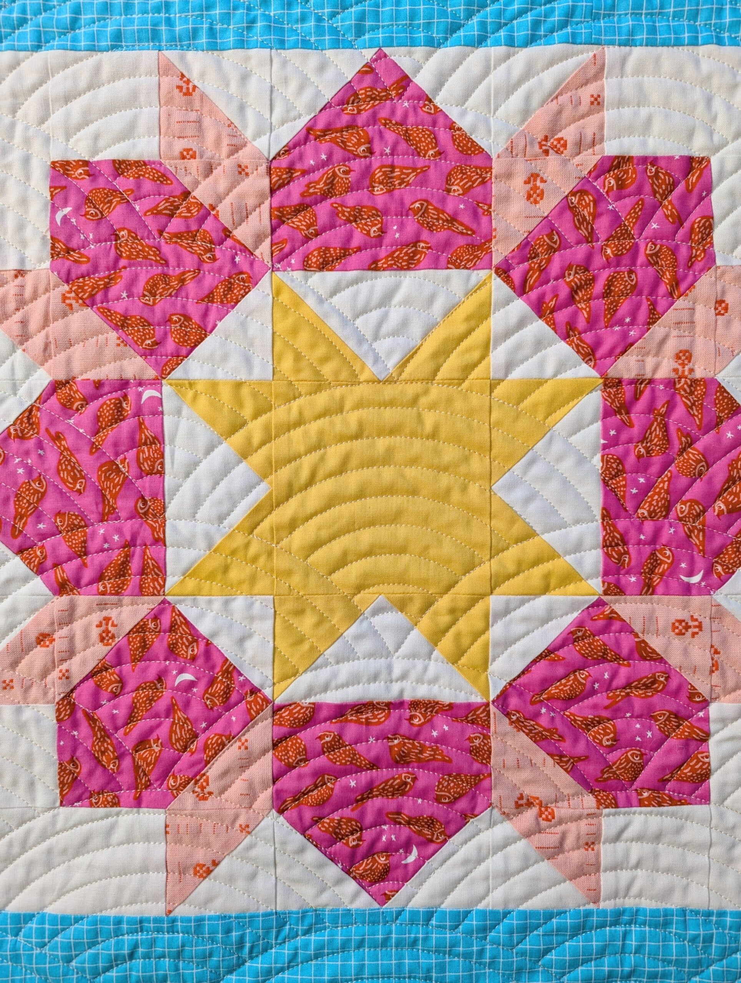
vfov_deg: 71.5
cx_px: 370
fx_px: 683
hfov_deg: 56.9
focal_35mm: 24
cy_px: 492
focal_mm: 6.81
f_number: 1.85
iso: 43
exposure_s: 1/68.5
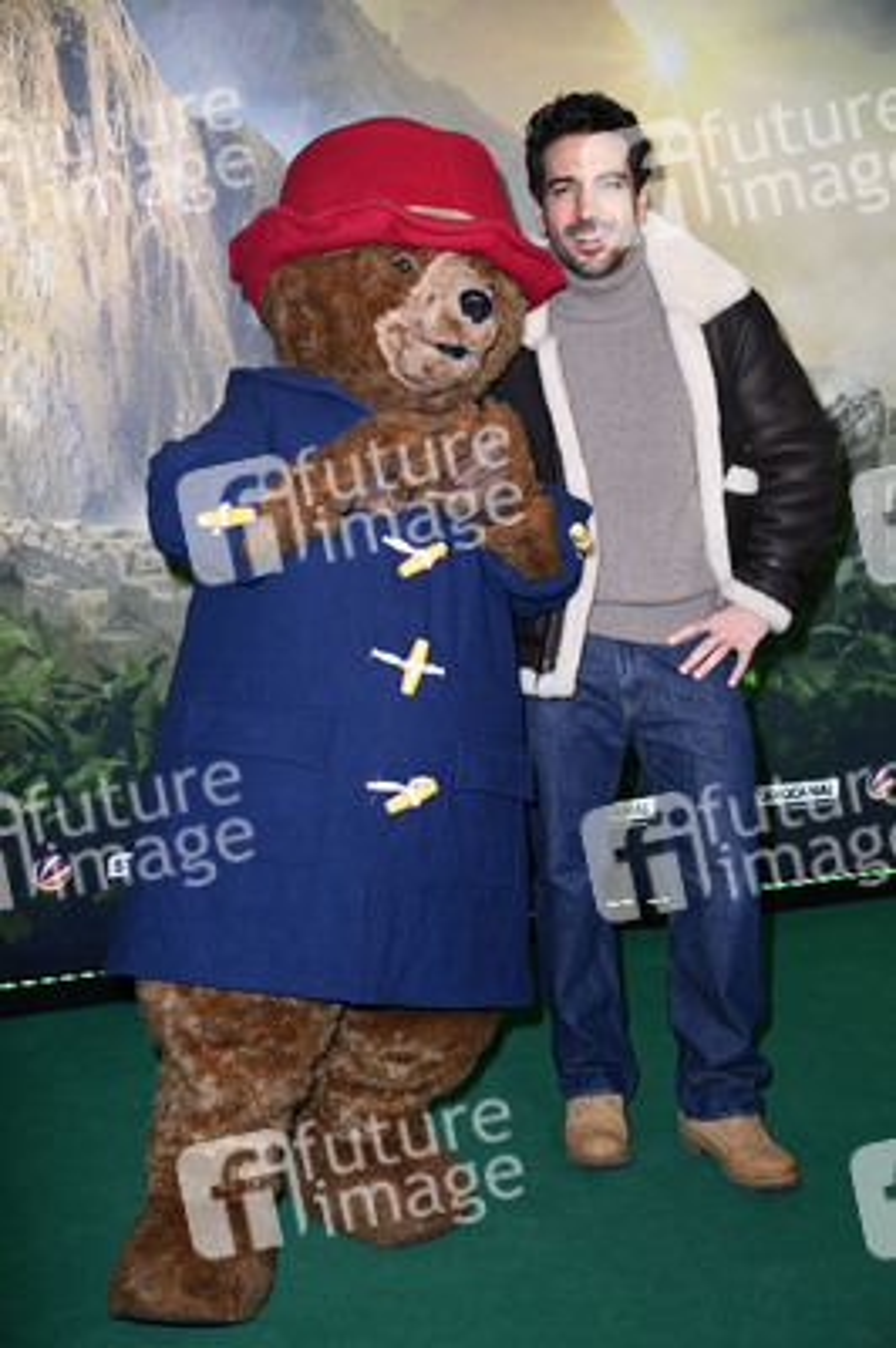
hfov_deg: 26.9
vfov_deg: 39.6
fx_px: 1870
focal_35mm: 50
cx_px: 448
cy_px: 674
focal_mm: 50
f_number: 5
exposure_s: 1/250
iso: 500
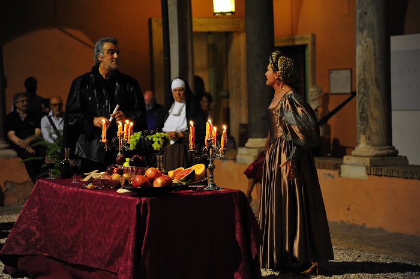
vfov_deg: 13.0
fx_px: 1224
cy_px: 140
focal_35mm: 105
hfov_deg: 19.5
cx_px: 210
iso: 3200
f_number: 4
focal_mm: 105
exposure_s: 1/50
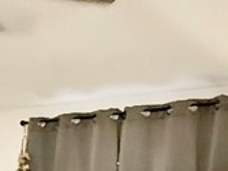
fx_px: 566
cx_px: 26
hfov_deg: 22.3
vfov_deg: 14.8
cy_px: 317
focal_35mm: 86
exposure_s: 1/60
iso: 1250
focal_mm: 2.22
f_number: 2.2
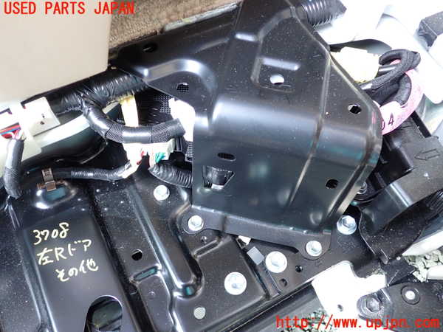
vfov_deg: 46.8
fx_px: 384
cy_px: 166
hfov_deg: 60.0
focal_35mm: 30
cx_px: 222
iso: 200
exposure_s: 1/60
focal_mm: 5.4
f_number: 2.3
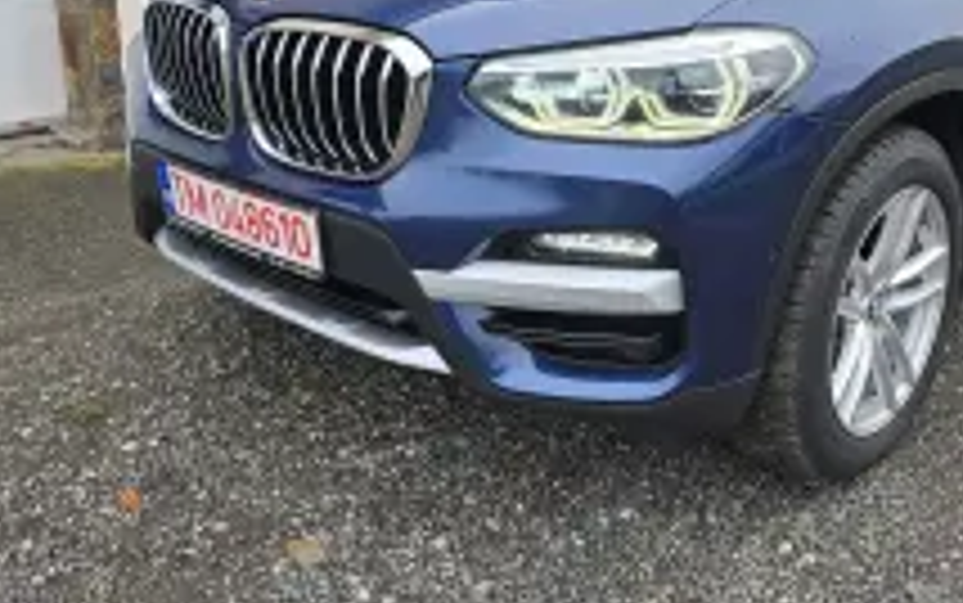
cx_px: 626
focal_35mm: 41
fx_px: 1077
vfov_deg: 30.7
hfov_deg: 47.6
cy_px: 148
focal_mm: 6.3
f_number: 1.7
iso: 16
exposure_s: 1/83
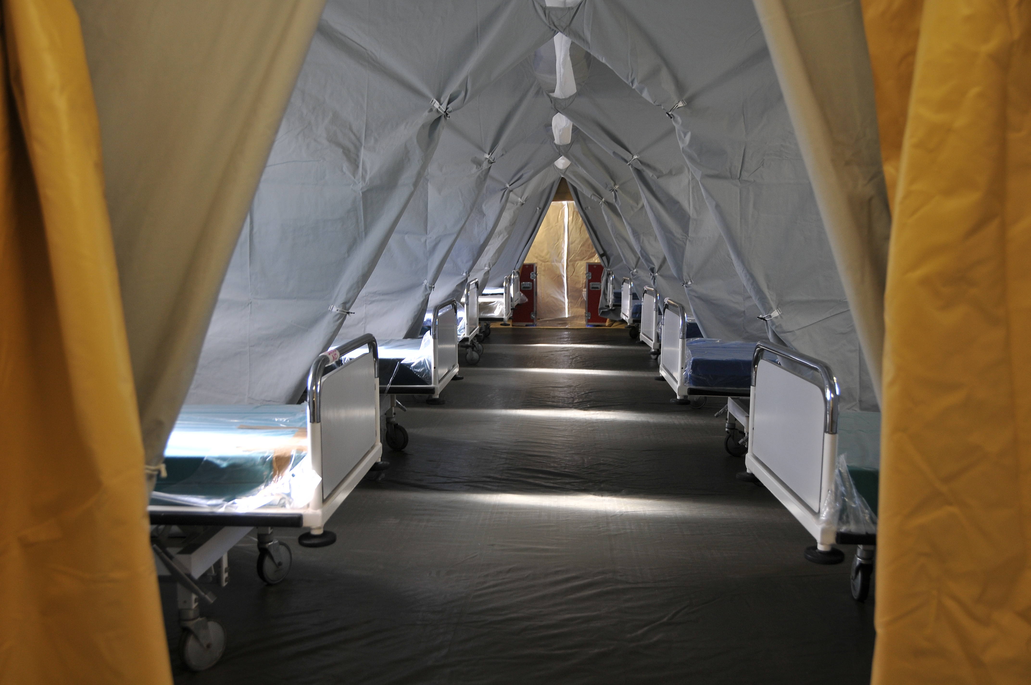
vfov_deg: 39.9
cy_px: 342
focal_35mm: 33
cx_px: 516
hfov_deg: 57.3
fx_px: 944
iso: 250
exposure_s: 1/40
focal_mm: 22
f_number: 3.8
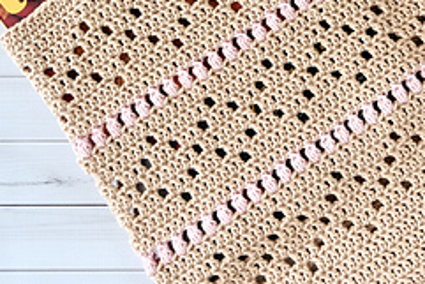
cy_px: 26
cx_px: 289
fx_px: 910
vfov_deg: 17.5
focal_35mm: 77
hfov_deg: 26.1
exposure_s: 1/100
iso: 640
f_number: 4
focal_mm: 19.2
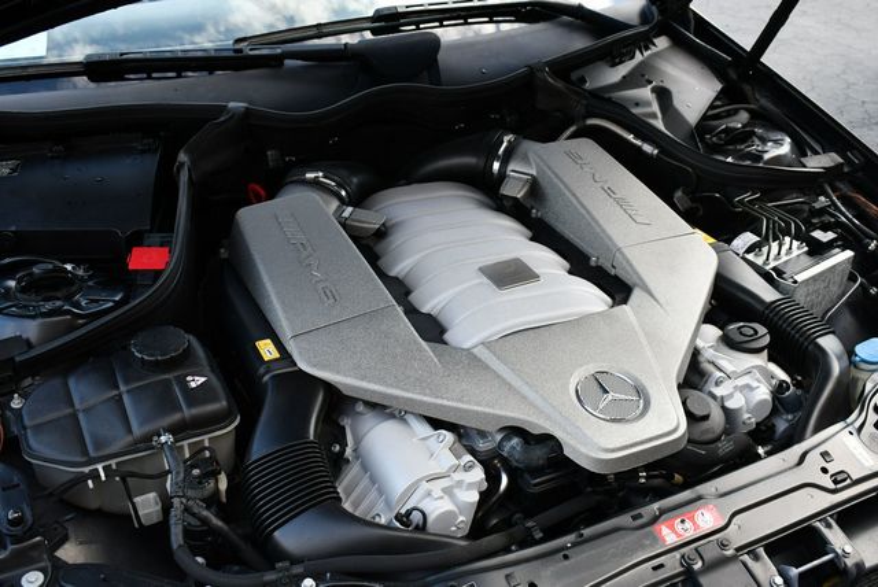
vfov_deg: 32.0
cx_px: 439
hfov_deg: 46.4
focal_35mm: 42
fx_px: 1025
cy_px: 294
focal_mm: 21
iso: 400
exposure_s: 1/250
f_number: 4.5
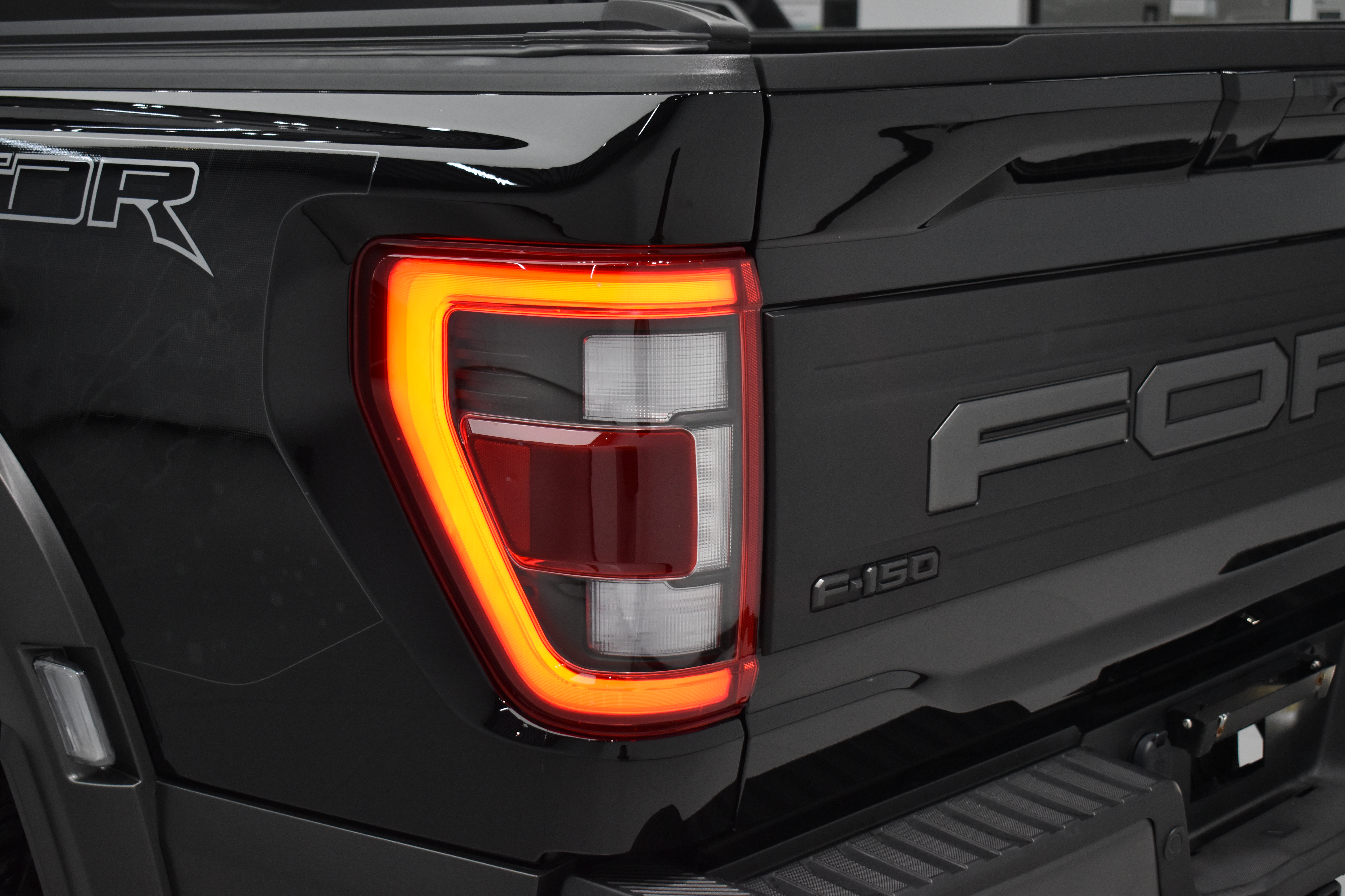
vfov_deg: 23.8
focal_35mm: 57
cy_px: 448
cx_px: 672
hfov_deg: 35.1
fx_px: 2129
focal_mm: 38
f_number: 4.8
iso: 1600
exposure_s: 1/200
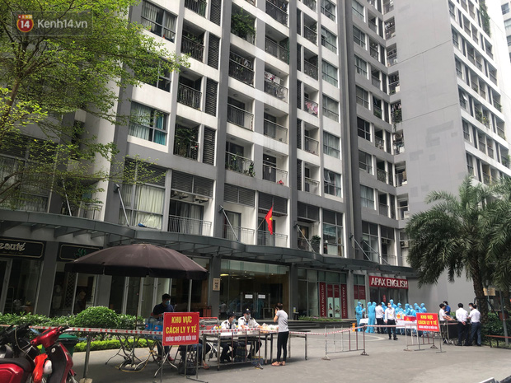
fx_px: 413
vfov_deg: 49.7
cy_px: 192
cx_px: 256
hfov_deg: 63.4
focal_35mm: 28
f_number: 1.8
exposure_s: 1/120
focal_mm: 3.99
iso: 25
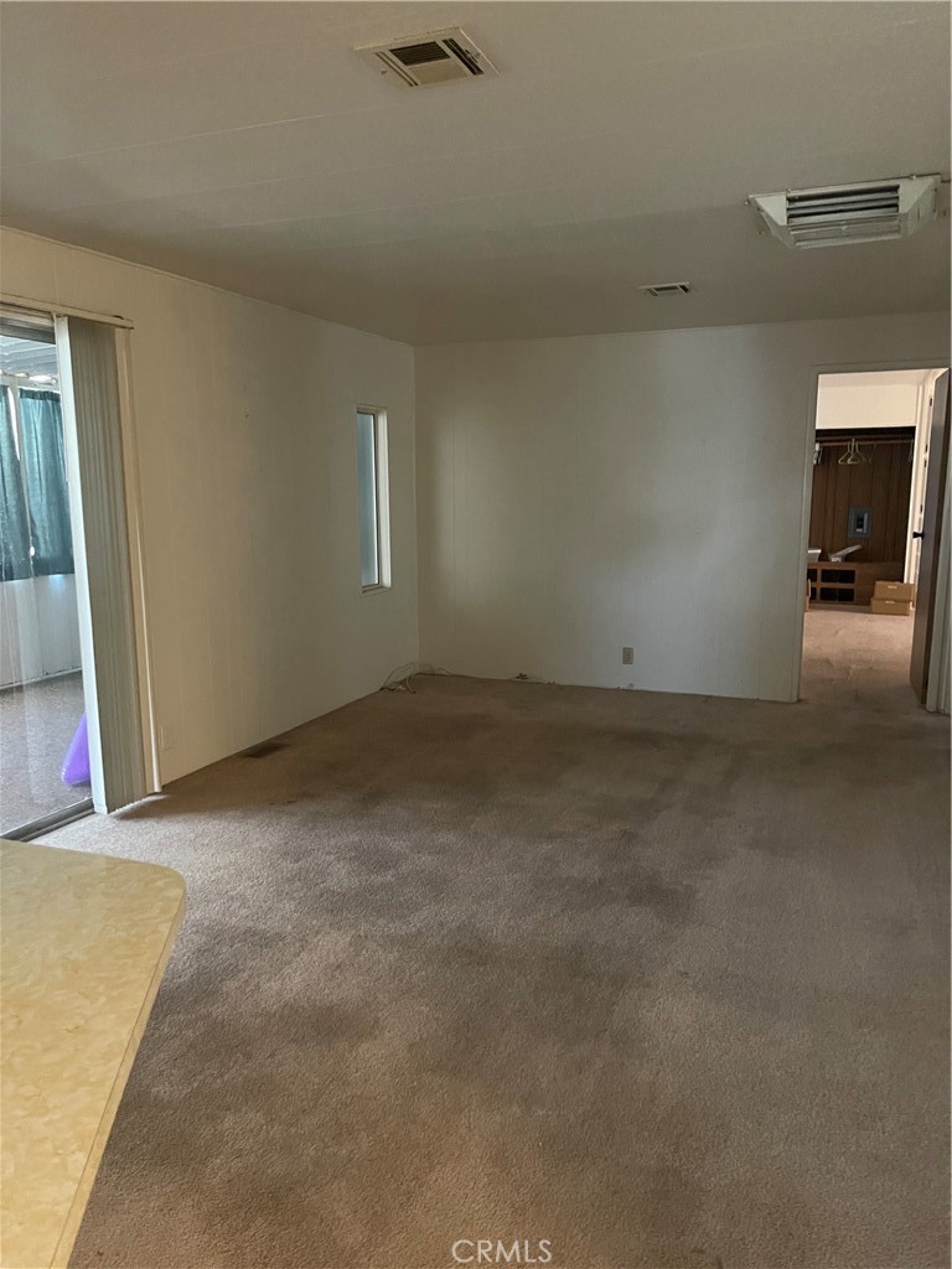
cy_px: 634
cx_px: 476
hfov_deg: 54.9
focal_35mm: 25
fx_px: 917
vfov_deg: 69.4
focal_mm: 5.1
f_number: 1.6
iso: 800
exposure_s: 1/30
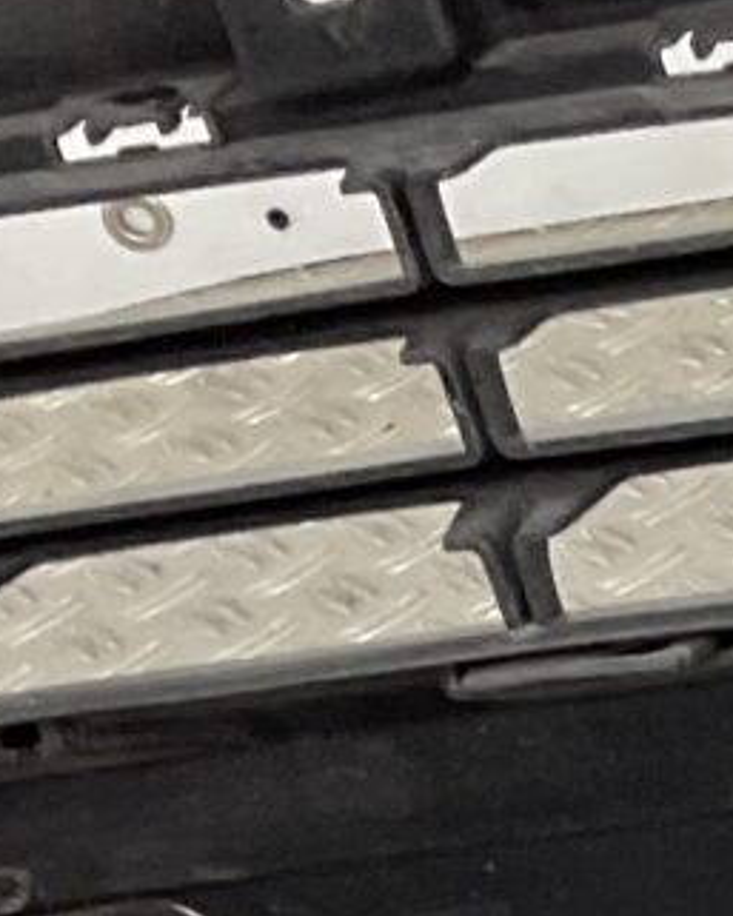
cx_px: 2490
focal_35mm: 226
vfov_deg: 8.2
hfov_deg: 6.1
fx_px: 6126
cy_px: 1695
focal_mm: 3
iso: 25
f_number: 1.8
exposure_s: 1/100
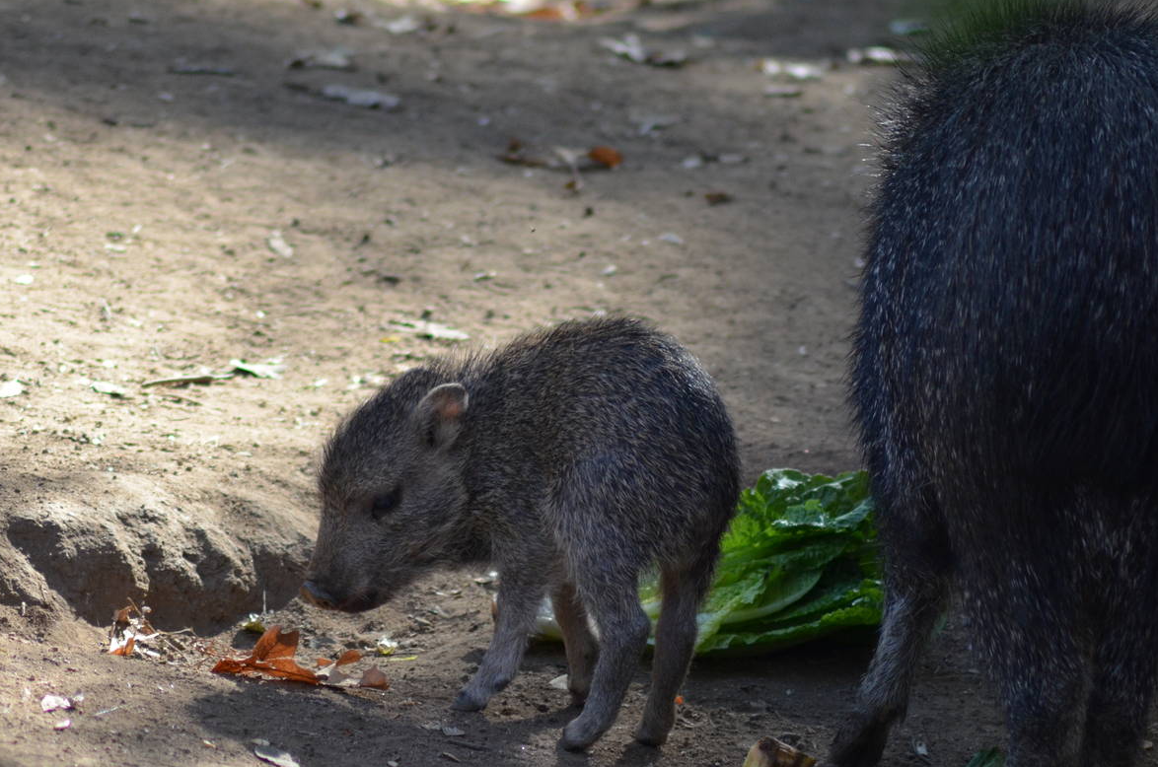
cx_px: 568
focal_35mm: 470
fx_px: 15089
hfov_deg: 4.4
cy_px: 494
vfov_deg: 2.9
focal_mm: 230
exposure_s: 1/640
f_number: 5
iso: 800
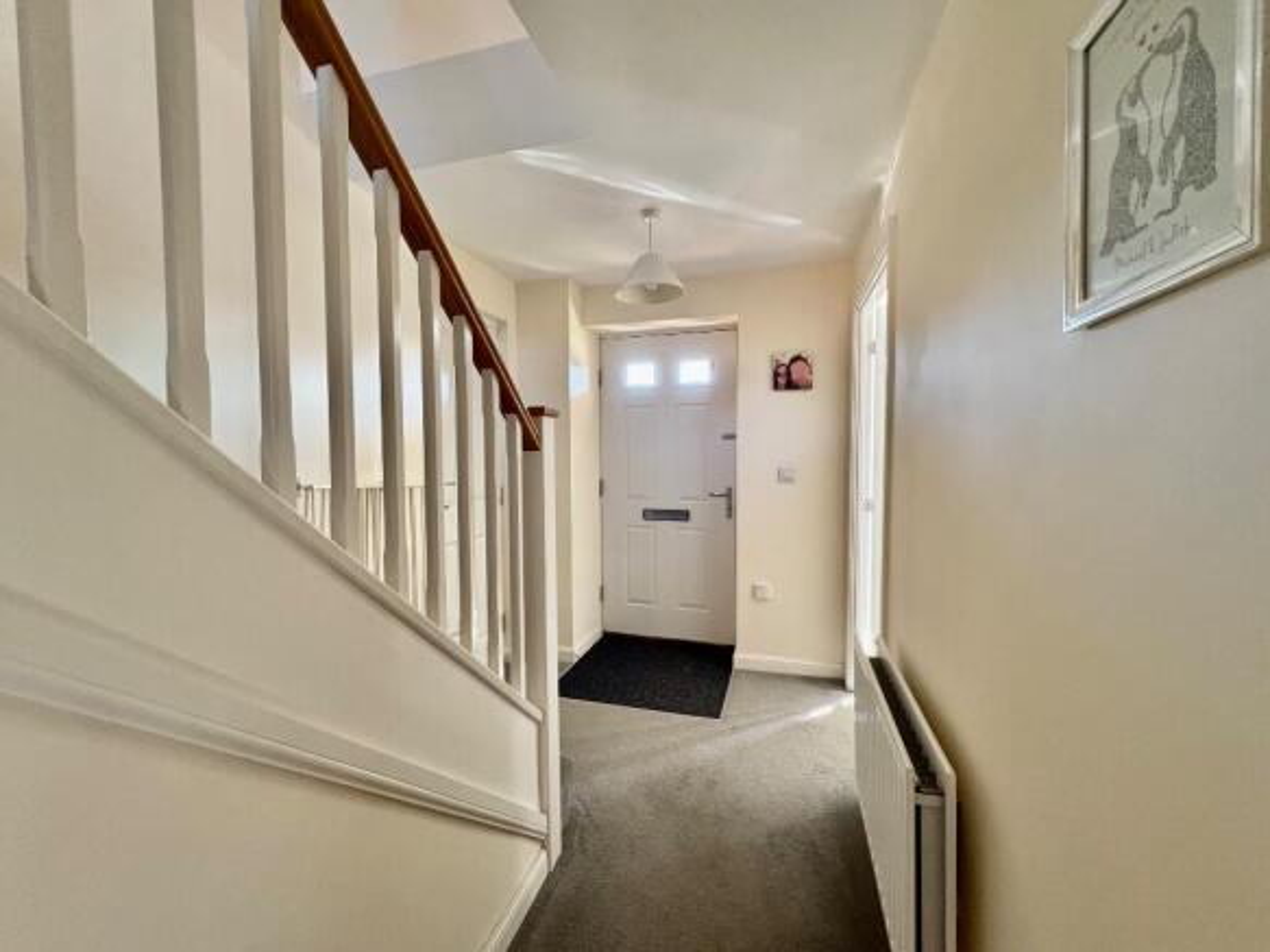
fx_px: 514
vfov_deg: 85.7
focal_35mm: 14
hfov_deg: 102.1
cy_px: 476
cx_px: 635
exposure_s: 1/60
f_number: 2.2
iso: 500
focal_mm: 2.22
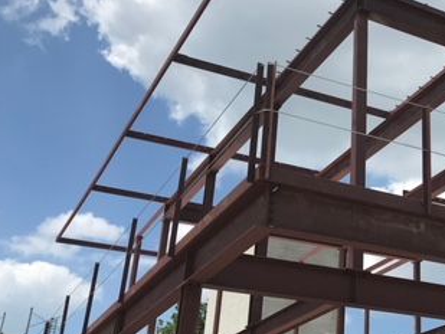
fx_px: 746
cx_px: 432
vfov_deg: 25.2
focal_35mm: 58
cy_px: 158
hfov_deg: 31.1
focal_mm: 3.99
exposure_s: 1/4367
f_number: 1.8
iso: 20
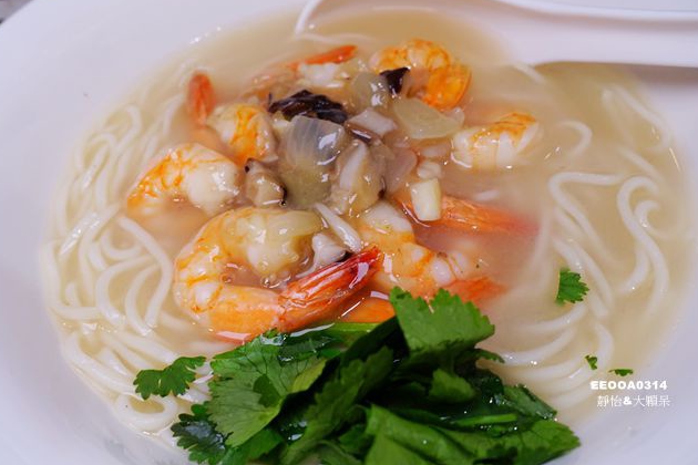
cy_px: 228
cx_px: 346
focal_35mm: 33
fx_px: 640
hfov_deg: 57.2
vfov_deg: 40.0
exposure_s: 1/100
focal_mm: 11.69
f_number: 4
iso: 125
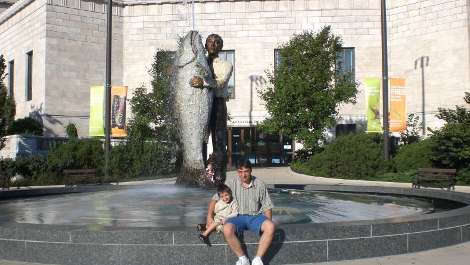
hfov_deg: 48.4
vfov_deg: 28.3
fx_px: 523
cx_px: 236
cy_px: 153
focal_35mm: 42
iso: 50
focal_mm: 6.3
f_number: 4.4
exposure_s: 1/500
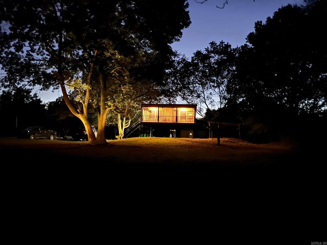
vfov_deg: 53.0
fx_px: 246
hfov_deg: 67.3
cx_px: 164
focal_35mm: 26
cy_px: 122
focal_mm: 5.1
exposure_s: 1/5
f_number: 1.6
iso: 6400
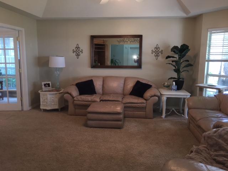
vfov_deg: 48.2
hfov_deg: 61.7
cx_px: 114
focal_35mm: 29
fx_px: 191
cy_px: 86
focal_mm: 4.15
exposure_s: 1/30
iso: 100
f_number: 2.2
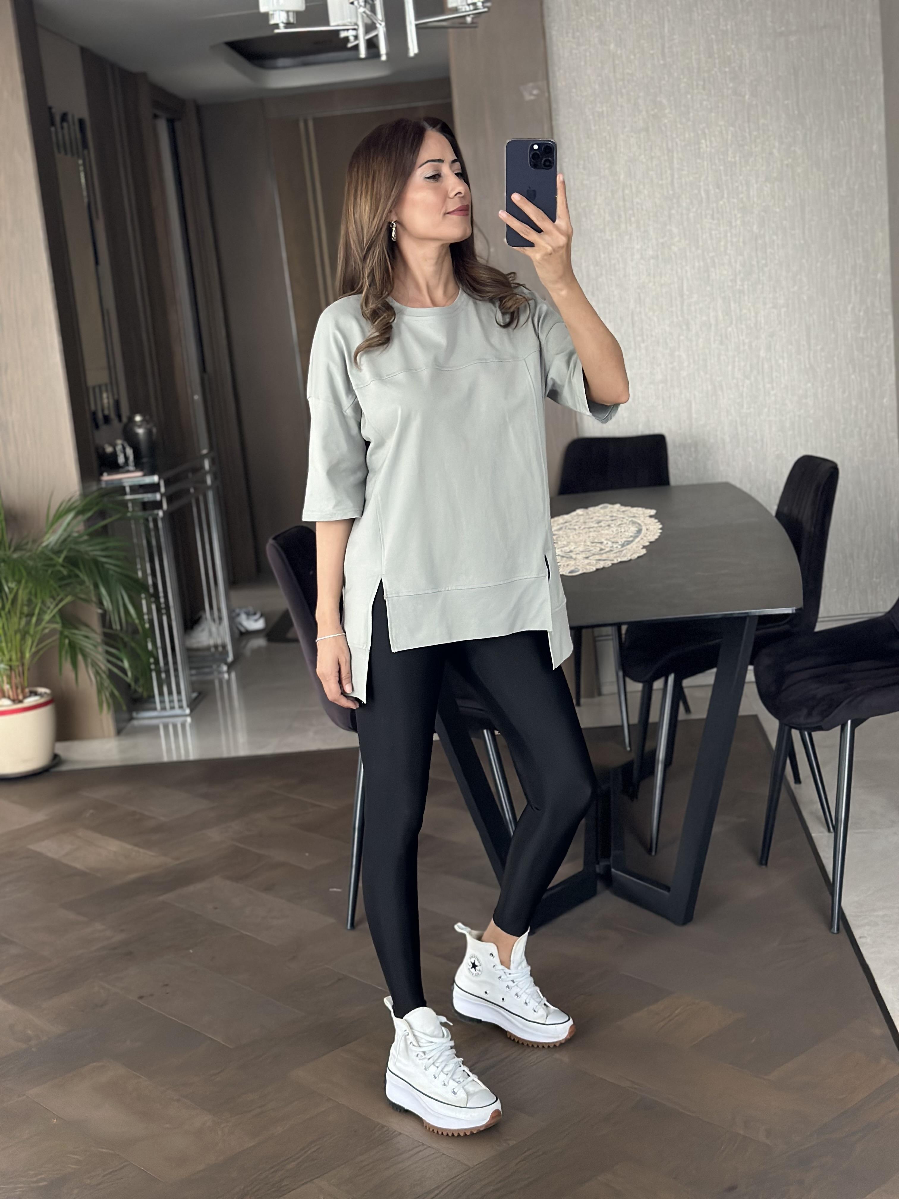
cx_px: 450
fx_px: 1662
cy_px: 600
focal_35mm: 48
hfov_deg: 30.3
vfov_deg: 39.7
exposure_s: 1/40
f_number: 1.78
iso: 500
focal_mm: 6.86
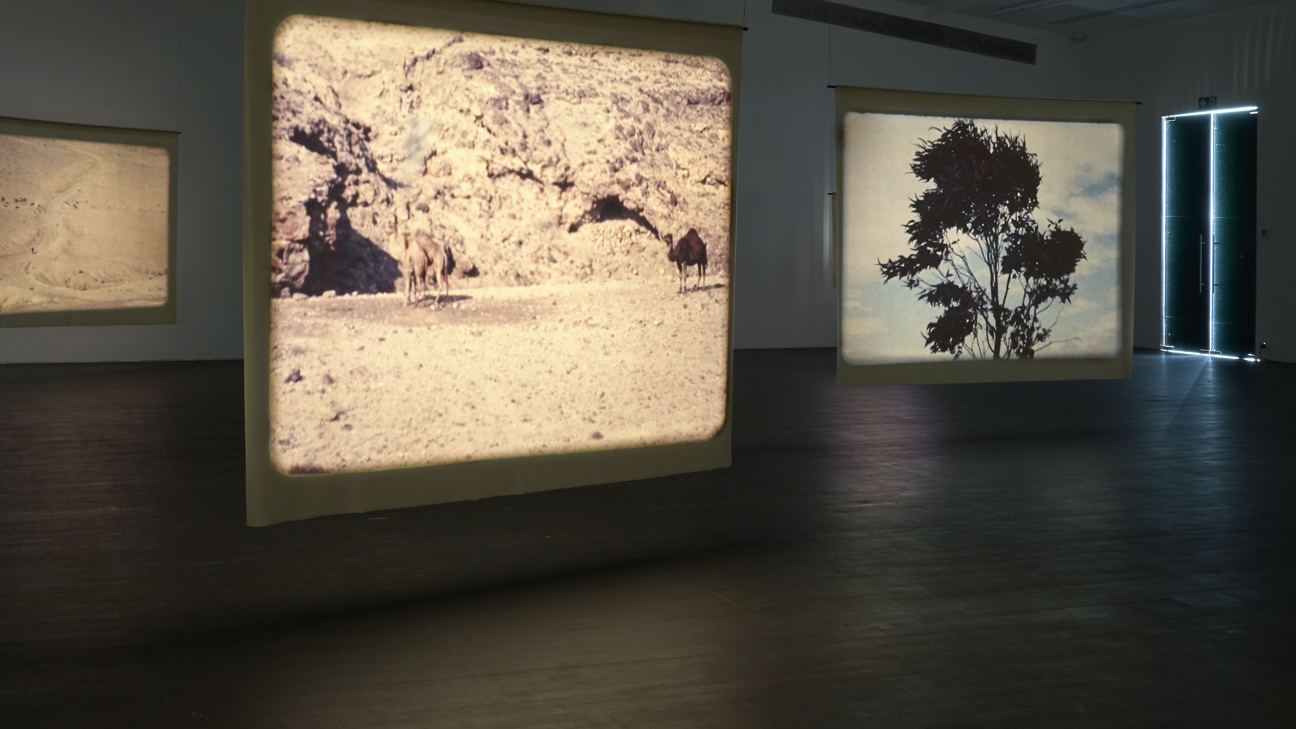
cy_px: 237
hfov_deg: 47.2
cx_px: 555
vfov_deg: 27.5
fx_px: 1478
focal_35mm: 43
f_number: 4.5
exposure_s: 1/30
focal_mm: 30
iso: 1250
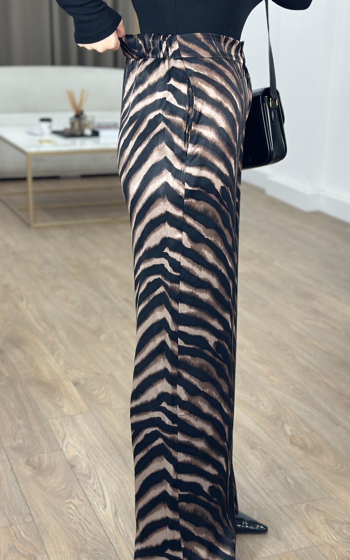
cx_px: 179
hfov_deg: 23.1
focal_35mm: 56
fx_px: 854
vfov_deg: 36.3
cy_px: 281
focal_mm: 6.86
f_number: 1.78
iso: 100
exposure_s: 1/100
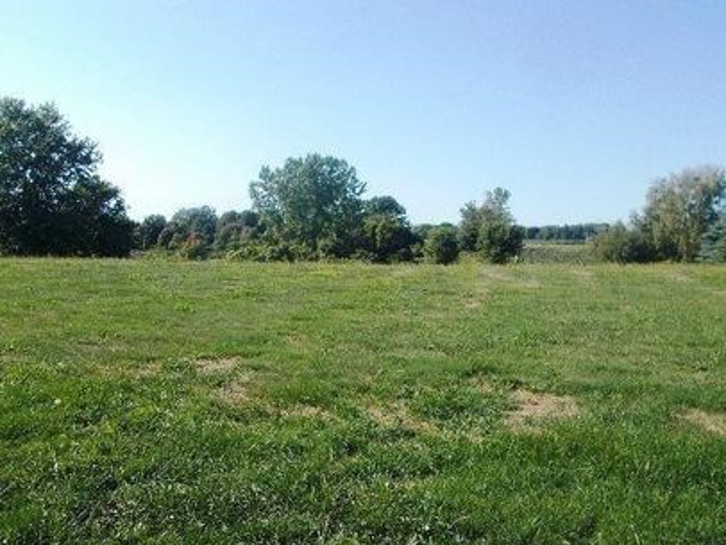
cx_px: 361
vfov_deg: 44.2
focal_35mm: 32
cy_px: 292
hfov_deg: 56.8
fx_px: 672
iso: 80
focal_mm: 4.6
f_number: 8
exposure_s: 1/100
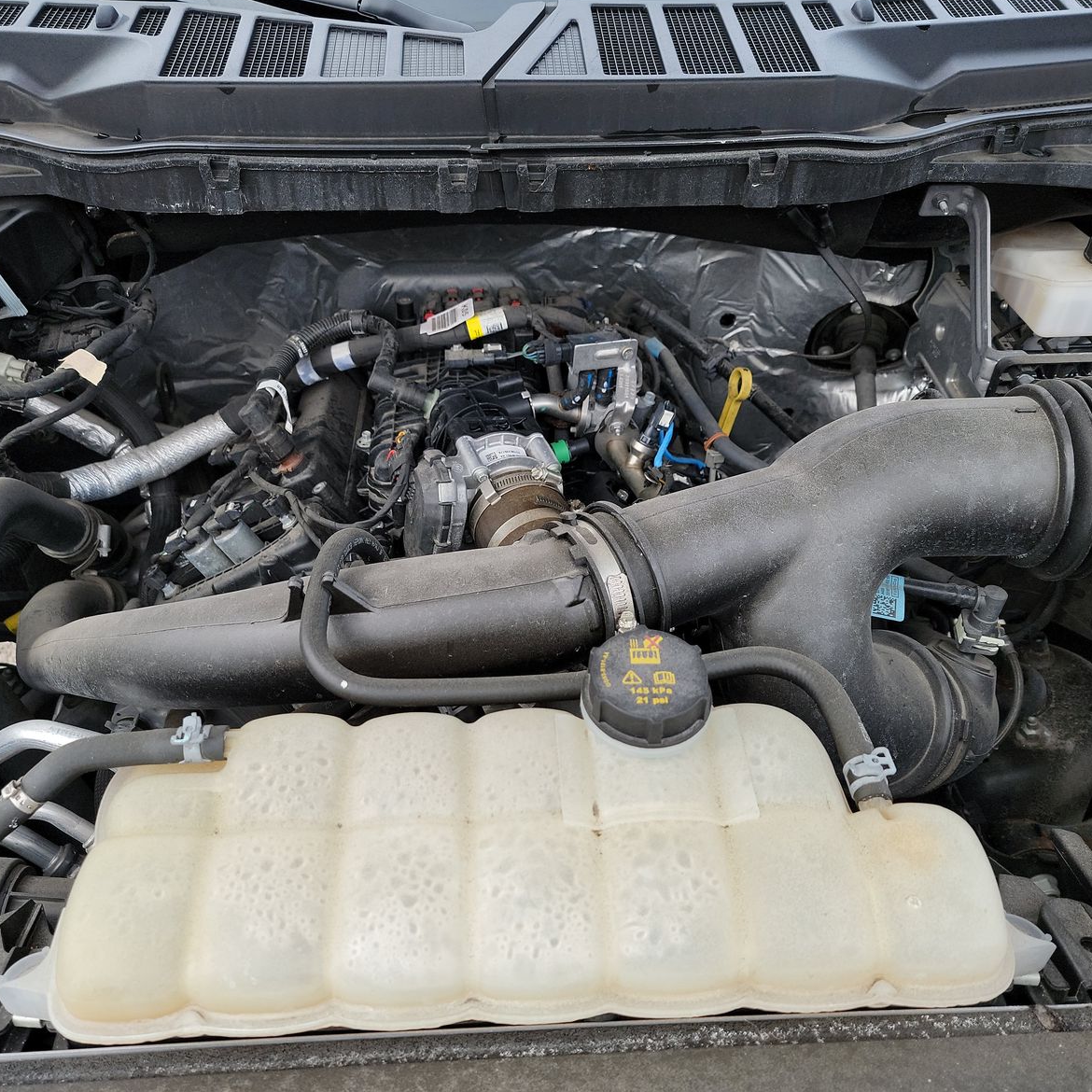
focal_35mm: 29
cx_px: 528
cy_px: 533
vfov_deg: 55.6
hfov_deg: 55.6
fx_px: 1035
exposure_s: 1/172
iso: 50
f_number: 1.8
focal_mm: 6.7
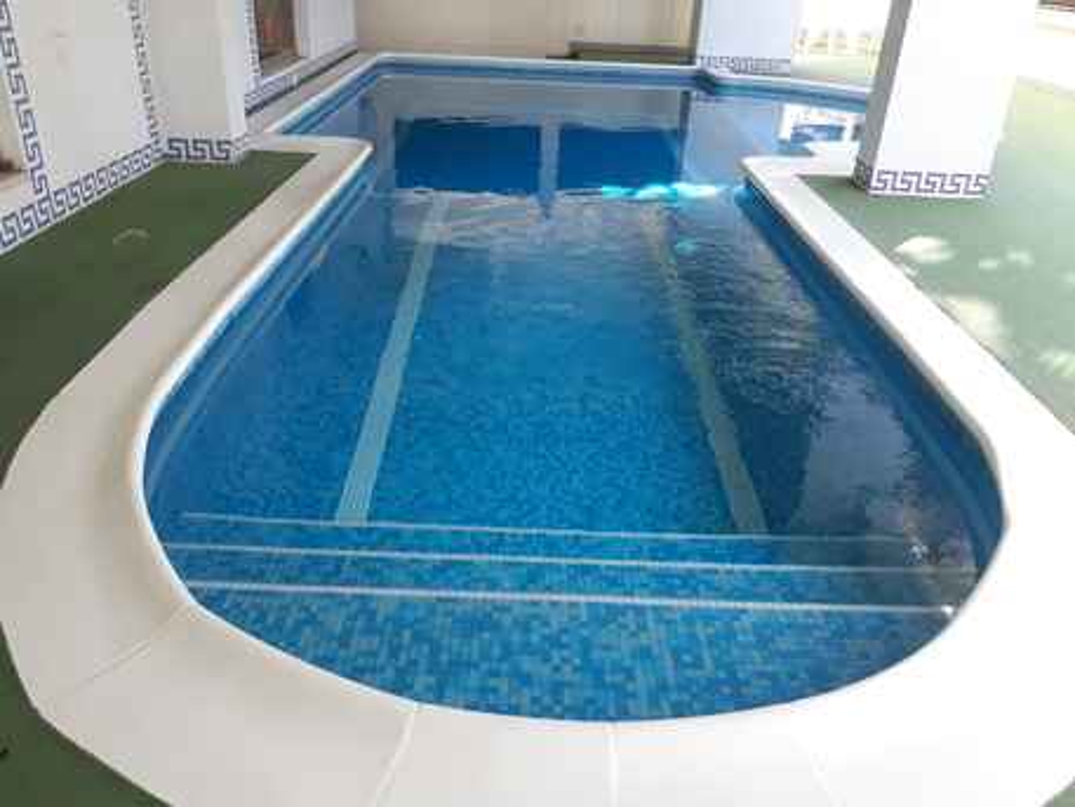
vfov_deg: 51.4
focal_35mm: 27
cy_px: 404
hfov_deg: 65.3
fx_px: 839
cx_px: 538
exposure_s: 1/100
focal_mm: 3.6
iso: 64
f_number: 1.9
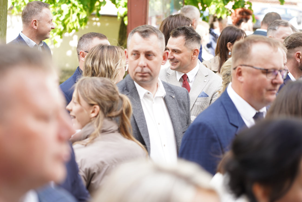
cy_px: 101
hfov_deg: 19.5
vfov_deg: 13.0
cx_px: 151
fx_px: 881
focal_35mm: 105
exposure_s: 1/100
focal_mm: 105
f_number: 4
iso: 160
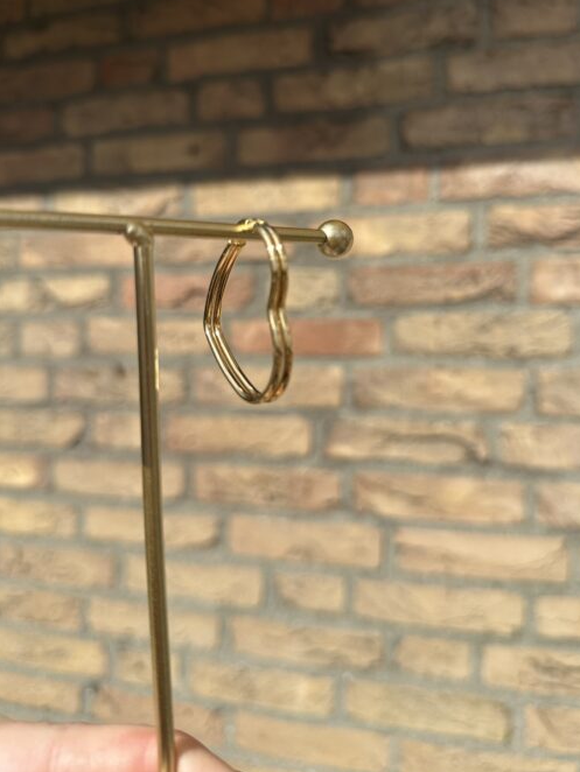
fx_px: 647
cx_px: 329
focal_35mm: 29
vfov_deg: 61.2
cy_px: 317
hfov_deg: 48.1
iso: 80
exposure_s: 1/5525
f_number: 1.78
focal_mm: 6.86
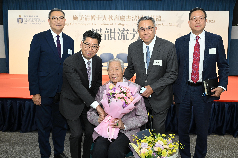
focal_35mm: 34
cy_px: 79
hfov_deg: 56.5
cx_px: 119
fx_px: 221
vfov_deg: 39.4
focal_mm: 33.5
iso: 3200
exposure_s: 1/200
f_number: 5
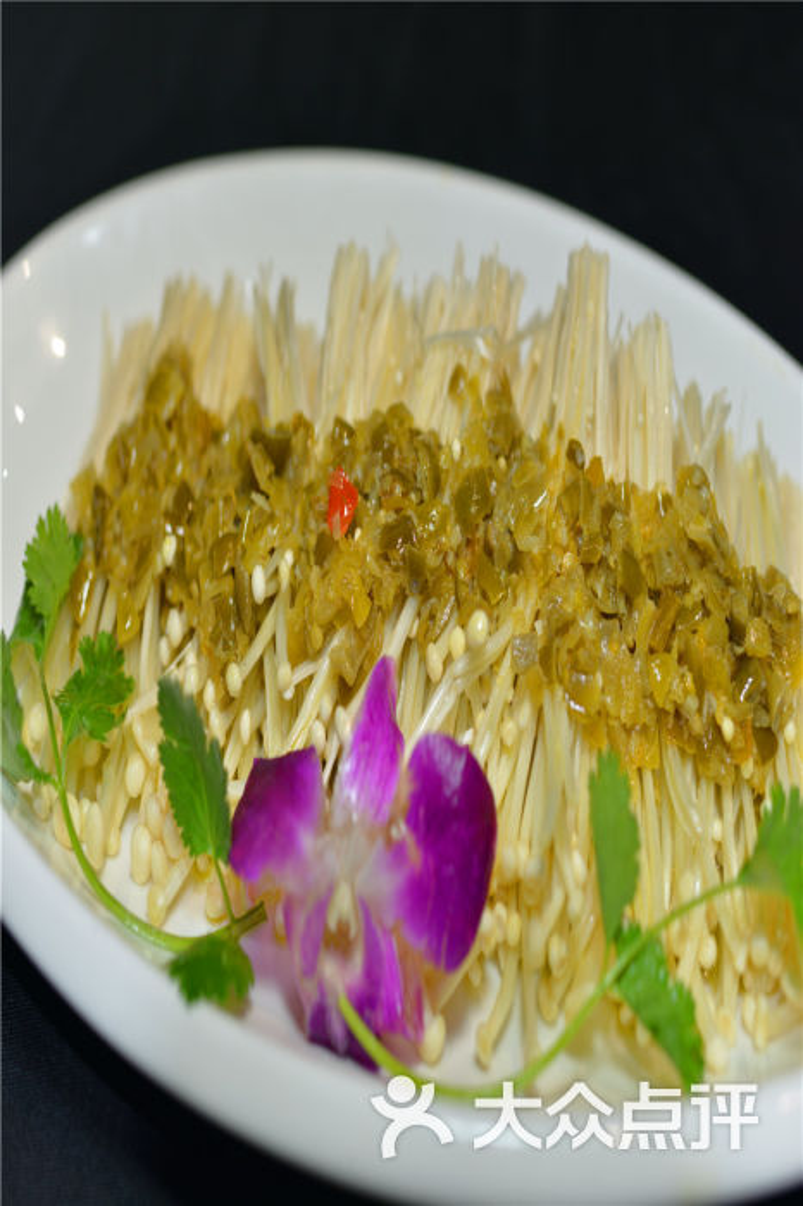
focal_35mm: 35
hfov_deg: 37.8
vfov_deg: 54.5
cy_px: 603
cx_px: 402
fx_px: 1172
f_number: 3.5
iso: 200
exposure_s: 1/160
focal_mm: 35
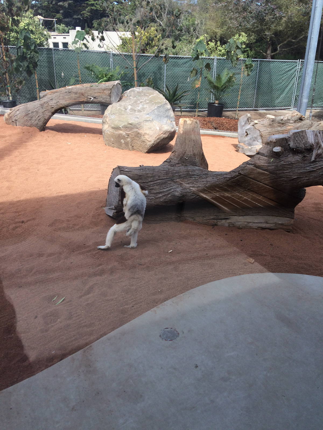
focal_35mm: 29
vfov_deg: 61.7
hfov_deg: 48.2
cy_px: 215
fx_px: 361
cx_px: 162
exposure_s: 1/387
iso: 32
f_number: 2.2
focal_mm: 4.15
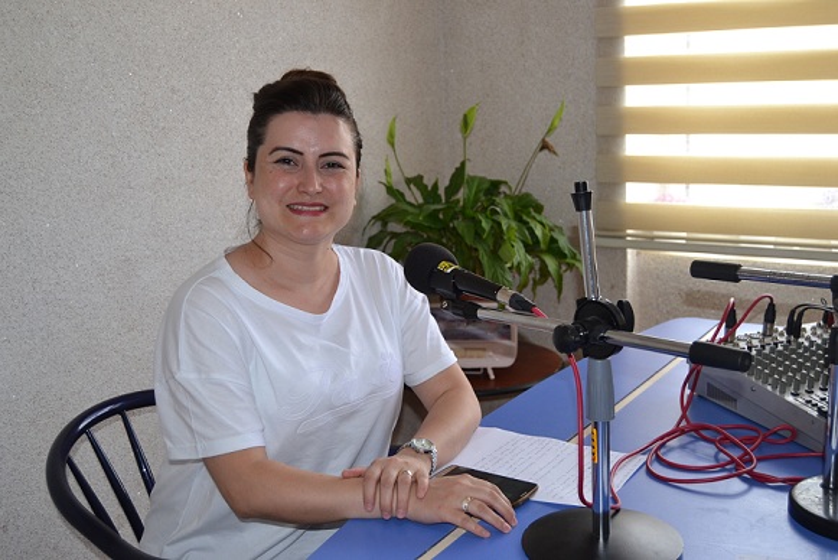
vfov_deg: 31.9
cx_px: 419
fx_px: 978
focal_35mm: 42
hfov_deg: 46.4
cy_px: 280
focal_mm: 28
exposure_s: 1/100
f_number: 4
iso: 400
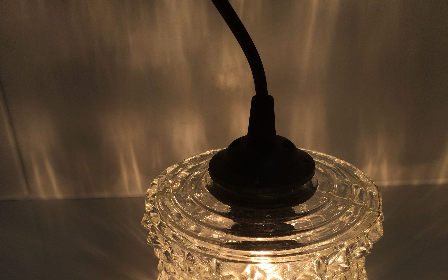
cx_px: 220
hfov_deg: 47.2
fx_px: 513
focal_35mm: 42
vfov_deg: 29.1
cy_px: 259
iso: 32
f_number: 2.2
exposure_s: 1/1026
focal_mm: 4.15
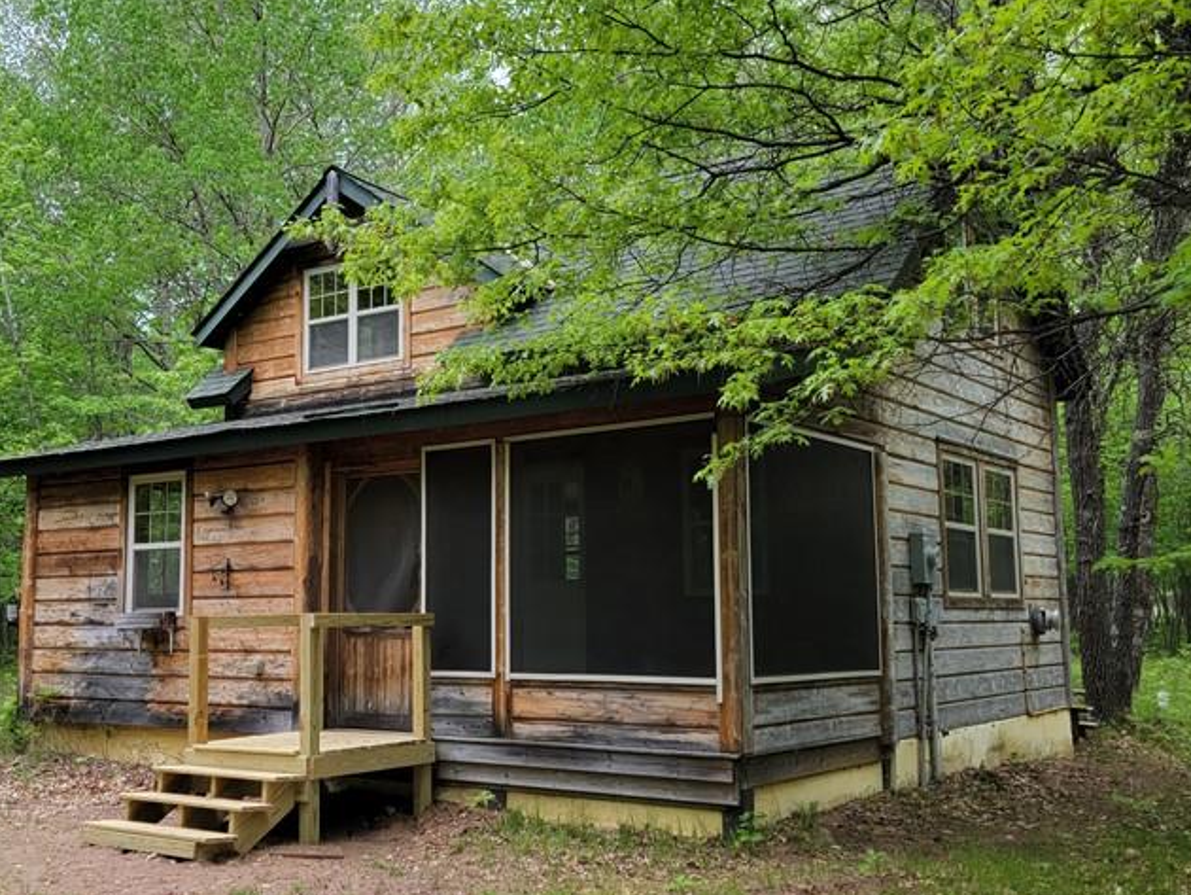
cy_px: 437
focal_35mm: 39
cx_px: 495
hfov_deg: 47.6
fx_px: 1342
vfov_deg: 36.8
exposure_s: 1/120
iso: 32
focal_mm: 6.7
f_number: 1.8
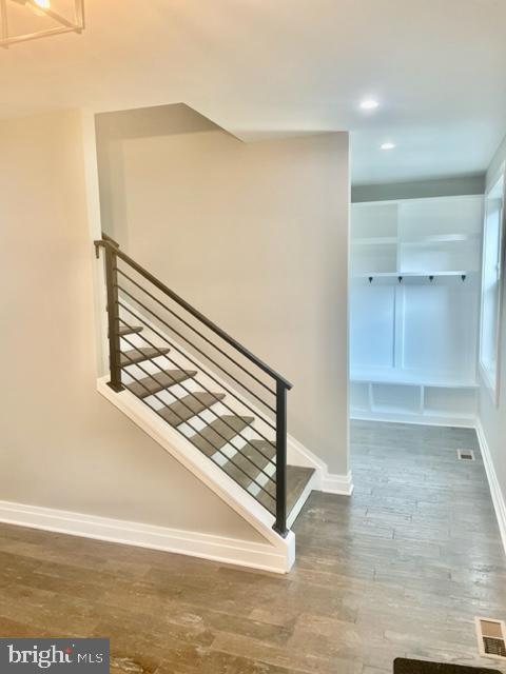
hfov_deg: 53.1
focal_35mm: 26
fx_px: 507
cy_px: 337
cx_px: 253
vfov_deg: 67.3
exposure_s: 1/60
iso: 64
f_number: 1.6
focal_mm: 4.2
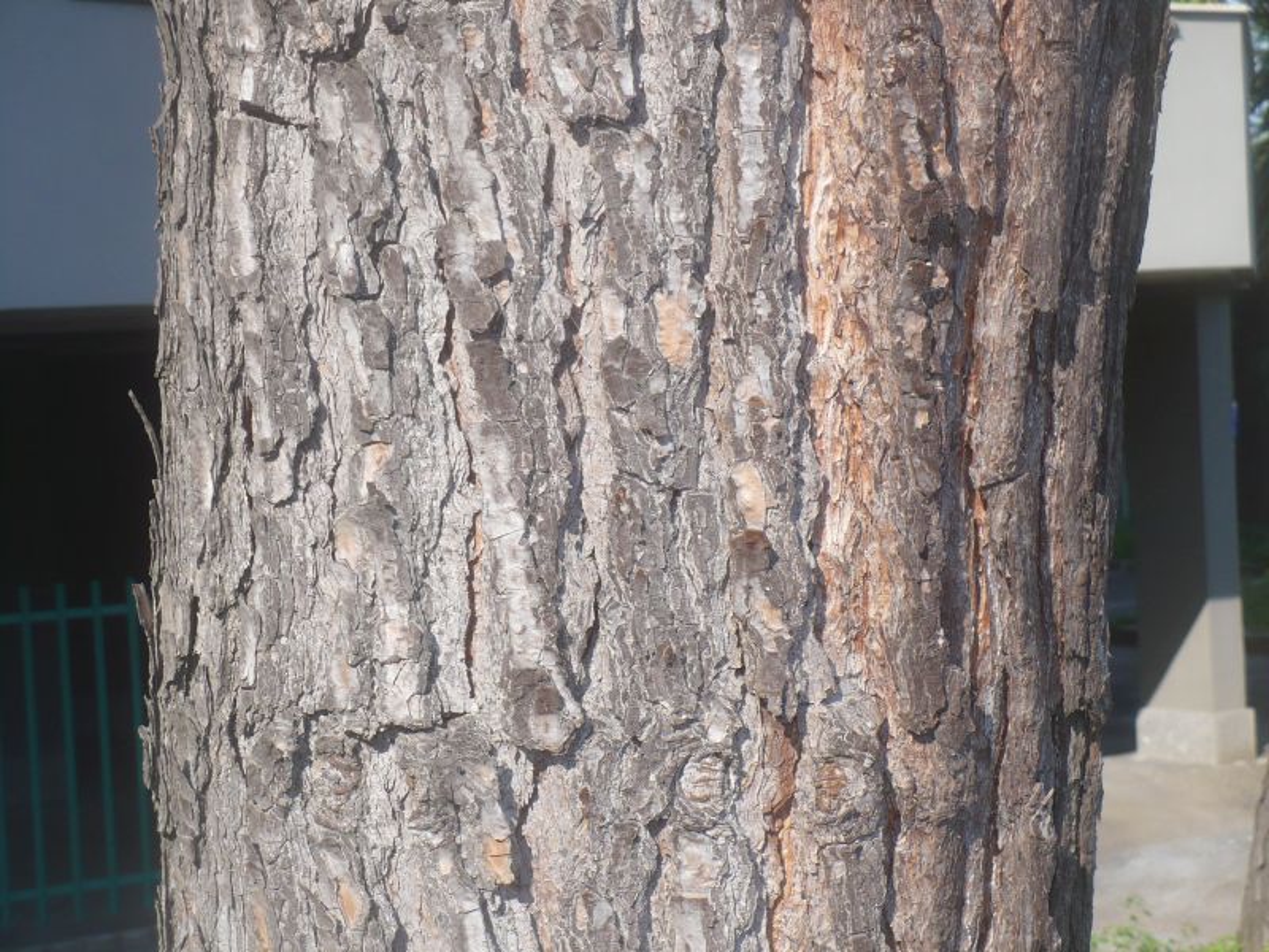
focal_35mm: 78
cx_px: 634
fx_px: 2859
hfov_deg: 25.0
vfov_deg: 18.9
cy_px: 476
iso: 100
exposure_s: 1/500
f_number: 3.3
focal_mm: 12.9
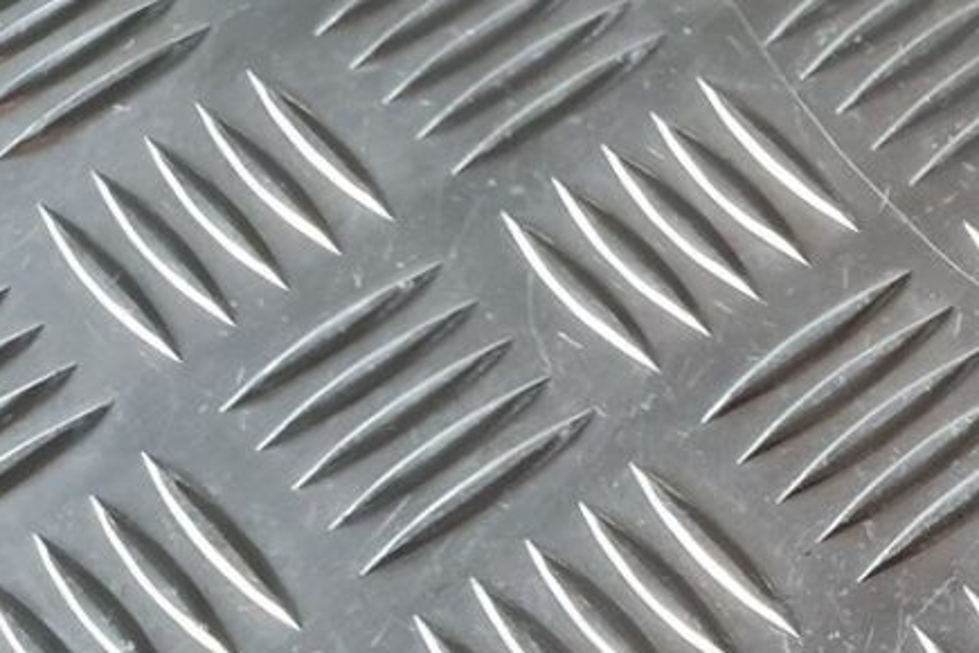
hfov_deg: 20.0
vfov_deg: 15.5
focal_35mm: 87
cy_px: 624
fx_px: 2366
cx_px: 1497
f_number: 1.8
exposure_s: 1/50
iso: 200
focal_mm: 5.4
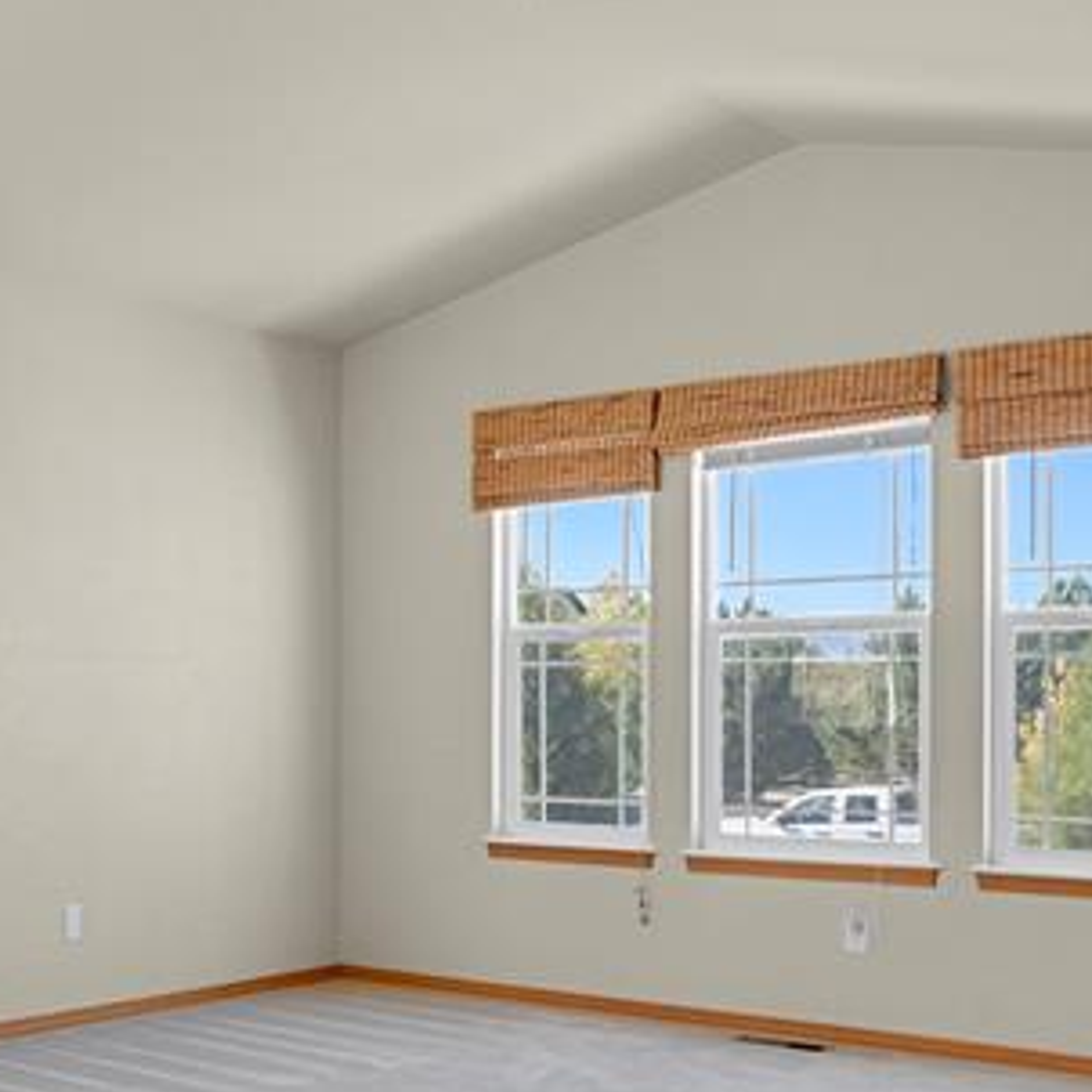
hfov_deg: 30.5
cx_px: -148
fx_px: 1749
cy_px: 694
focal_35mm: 49
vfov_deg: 34.5
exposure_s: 1/2
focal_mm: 17
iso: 250
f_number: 8
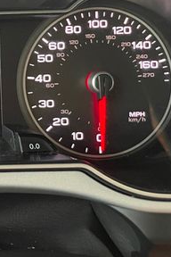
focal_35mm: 60
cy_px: 79
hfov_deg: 20.1
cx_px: -72
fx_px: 427
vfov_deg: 33.0
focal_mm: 4.2
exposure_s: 1/30
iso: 640
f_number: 1.6
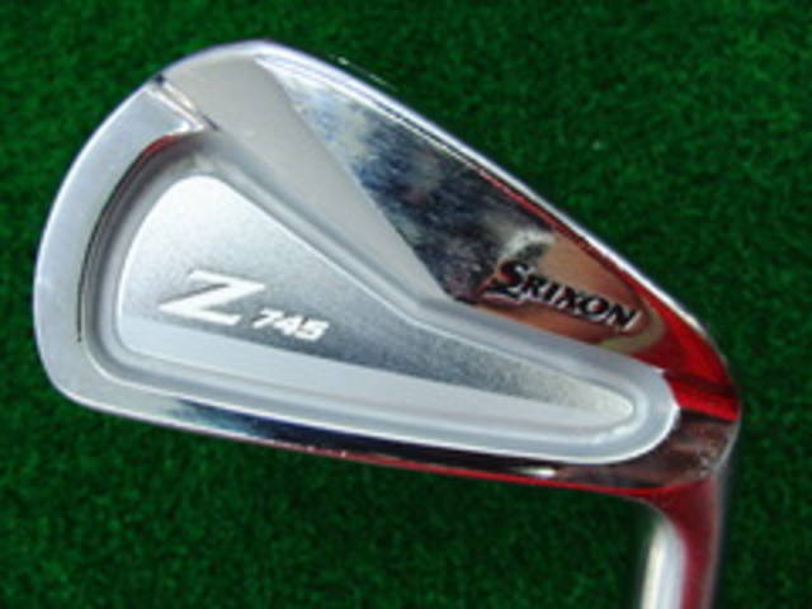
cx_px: 406
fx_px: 868
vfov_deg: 38.7
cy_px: 304
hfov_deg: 50.1
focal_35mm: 37
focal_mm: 6.42
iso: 400
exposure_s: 1/80
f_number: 3.6
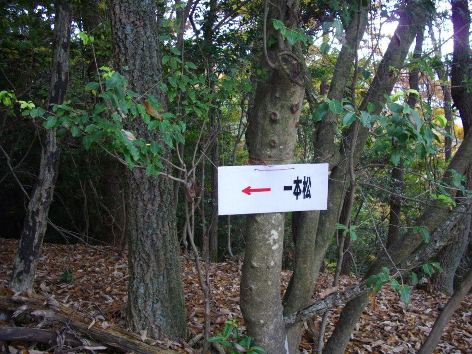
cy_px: 177
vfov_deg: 38.7
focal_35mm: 37
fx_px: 505
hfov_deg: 50.1
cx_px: 236
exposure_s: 1/80
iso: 200
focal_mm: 6.2
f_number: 2.8
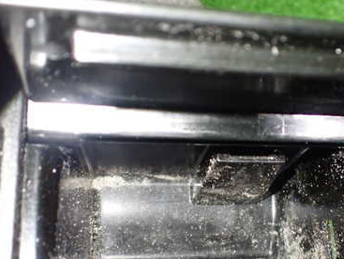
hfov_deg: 38.2
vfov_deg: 29.4
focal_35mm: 49
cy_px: 180
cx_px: 241
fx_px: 487
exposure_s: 1/30
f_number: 2.3
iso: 1000
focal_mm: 5.4
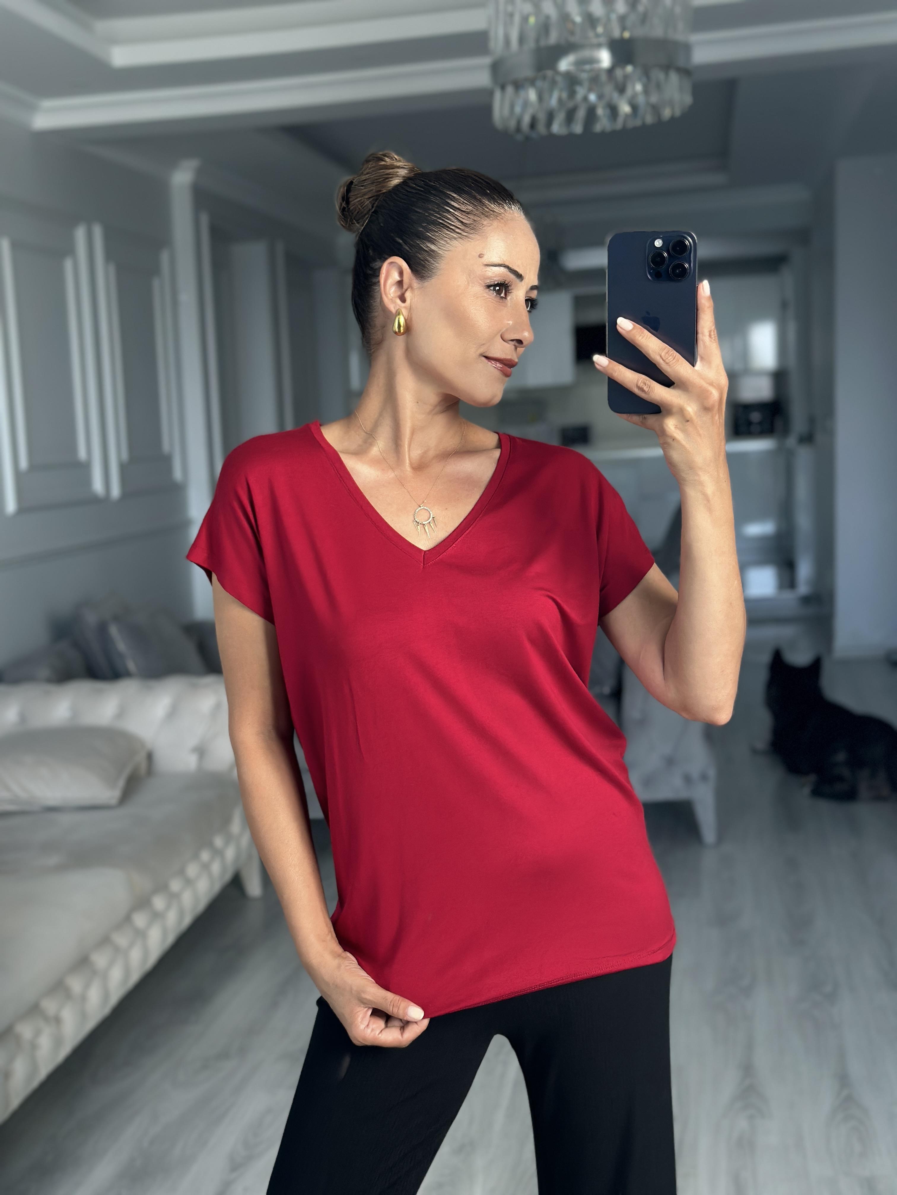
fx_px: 1658
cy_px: 598
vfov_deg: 39.7
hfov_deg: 30.3
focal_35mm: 48
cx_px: 448
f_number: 1.78
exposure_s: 1/145
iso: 125
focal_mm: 6.86
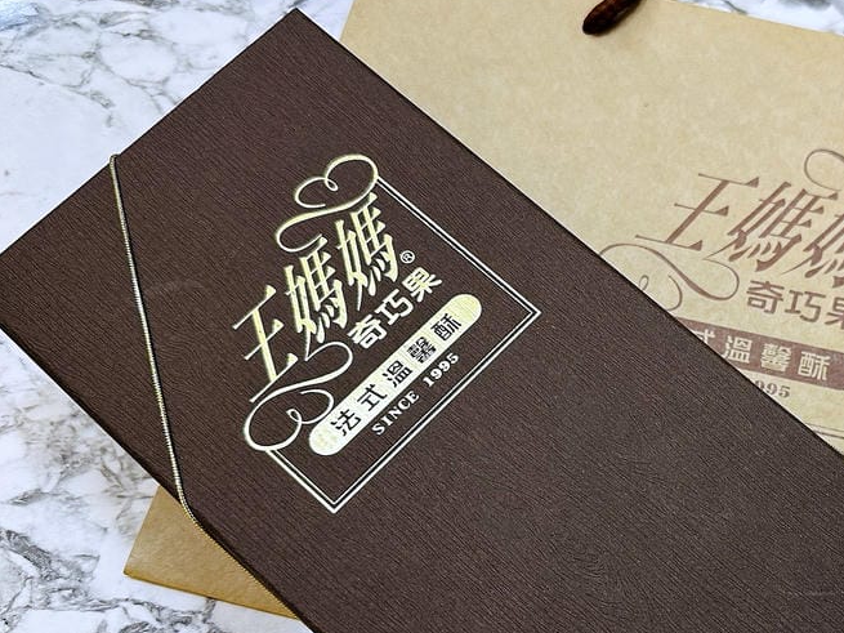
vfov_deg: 32.6
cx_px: 709
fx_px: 1073
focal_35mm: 44
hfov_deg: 40.6
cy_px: 418
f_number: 1.78
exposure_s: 1/120
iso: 160
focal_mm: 6.86
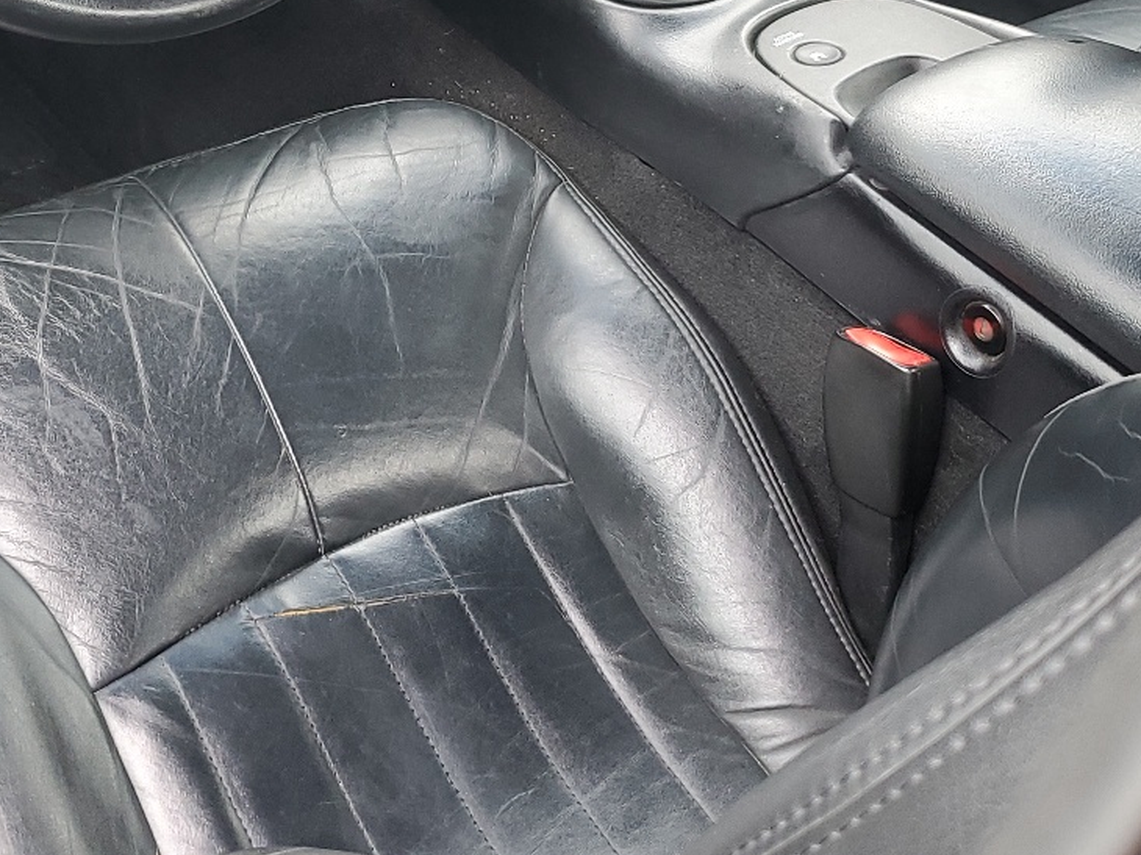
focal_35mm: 57
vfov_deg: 24.7
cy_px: 41
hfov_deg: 33.4
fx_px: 1878
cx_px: 349
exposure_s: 1/120
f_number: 1.5
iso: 81
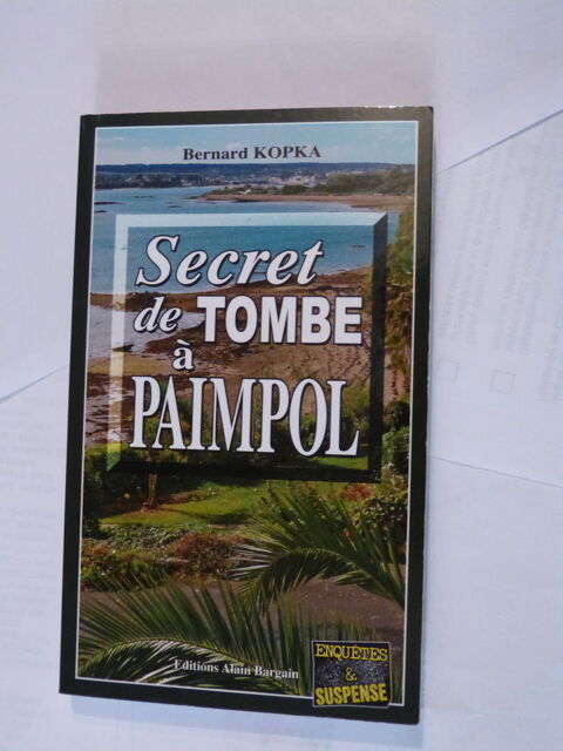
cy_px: 376
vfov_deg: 41.2
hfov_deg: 31.5
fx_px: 998
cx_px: 282
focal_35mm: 46
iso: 800
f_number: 3.2
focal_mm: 8.3
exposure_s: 1/15
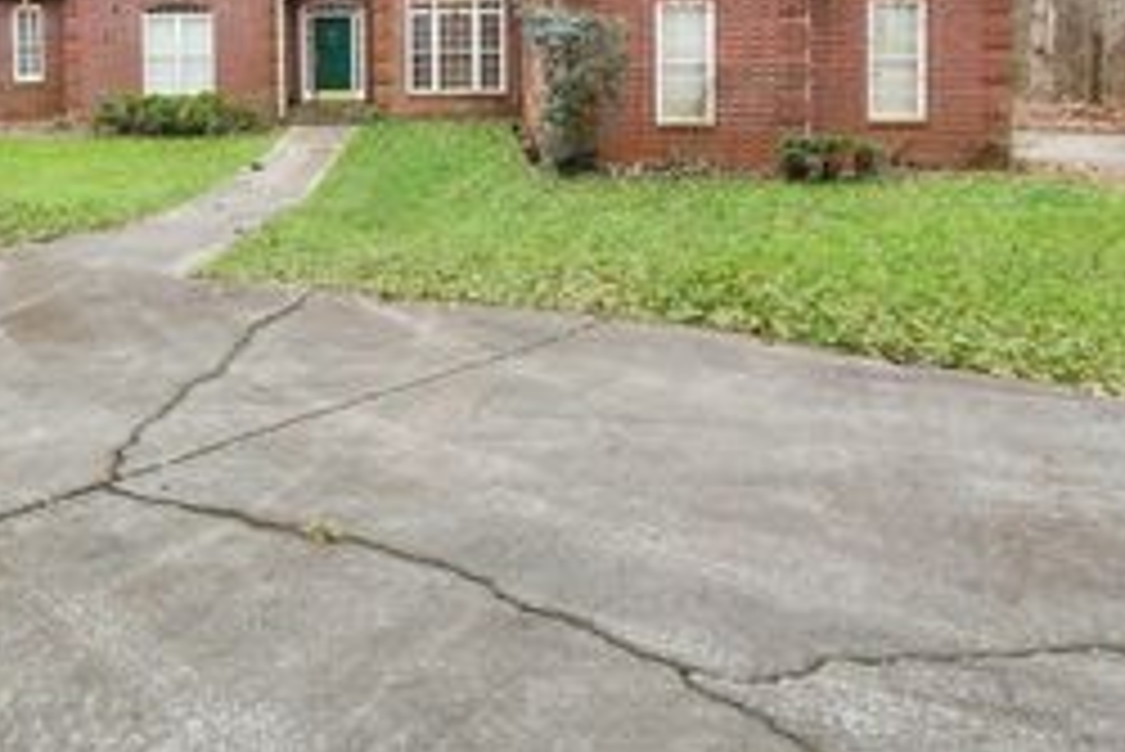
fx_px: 985
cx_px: 351
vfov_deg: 37.6
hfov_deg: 57.8
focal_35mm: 32
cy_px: 11
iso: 100
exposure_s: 1/80
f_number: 4.5
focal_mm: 10.5
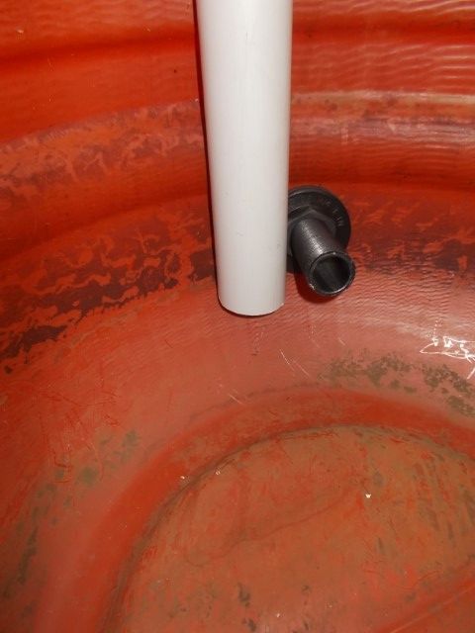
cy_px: 316
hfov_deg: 53.1
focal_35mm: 26
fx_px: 476
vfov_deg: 67.3
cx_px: 238
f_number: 3.2
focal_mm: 4.6
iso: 200
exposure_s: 1/25
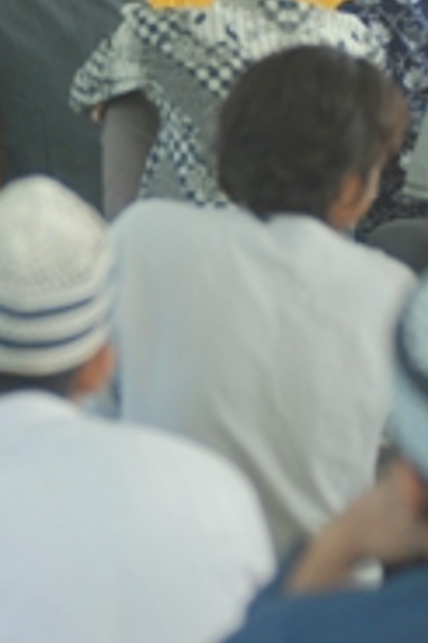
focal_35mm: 291
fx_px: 5199
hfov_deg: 4.7
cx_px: 38
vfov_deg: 7.1
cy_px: 153
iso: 250
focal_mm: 80
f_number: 2.8
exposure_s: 1/60
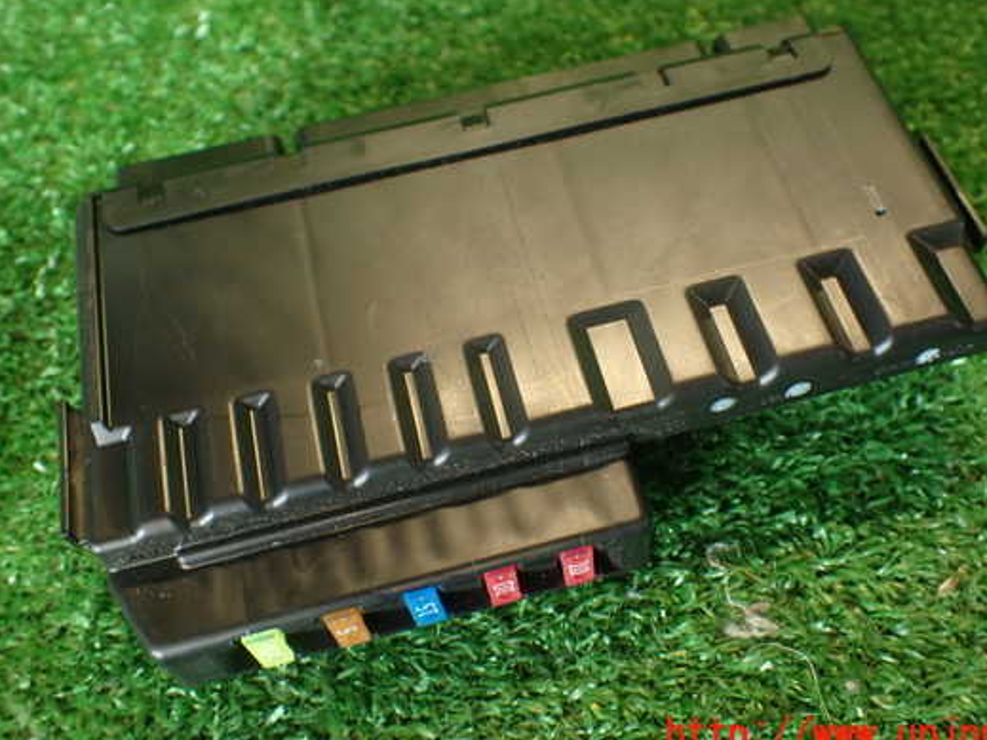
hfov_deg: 50.1
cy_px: 331
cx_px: 525
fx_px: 1055
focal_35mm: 37
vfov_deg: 38.6
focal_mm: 5.79
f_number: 2.4
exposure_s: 1/30
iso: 200
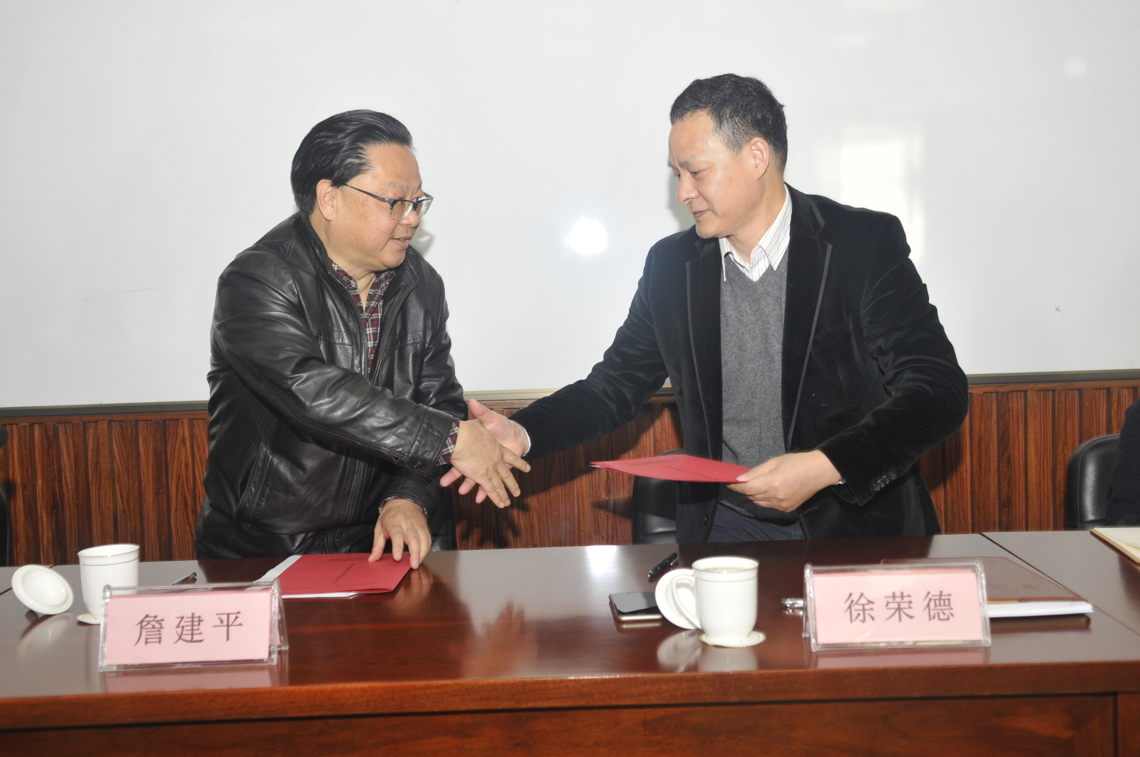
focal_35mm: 39
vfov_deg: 34.1
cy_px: 378
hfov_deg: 49.6
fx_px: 1233
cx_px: 570
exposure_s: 1/60
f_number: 3.5
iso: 640
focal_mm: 26
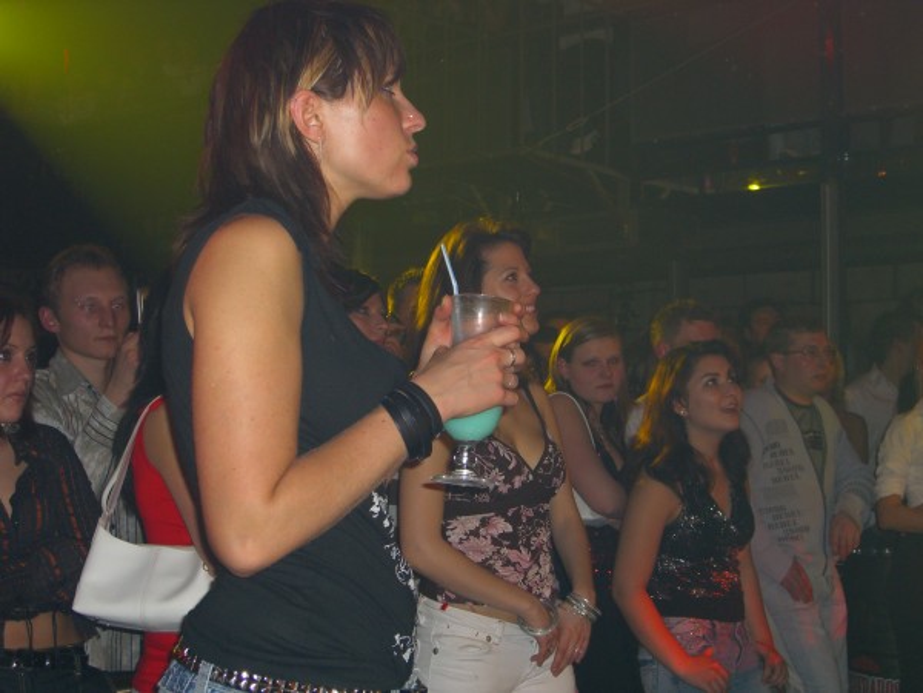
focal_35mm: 57
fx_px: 1520
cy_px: 346
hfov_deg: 33.8
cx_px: 462
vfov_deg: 25.7
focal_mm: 11.8
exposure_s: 1/60
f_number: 3.6
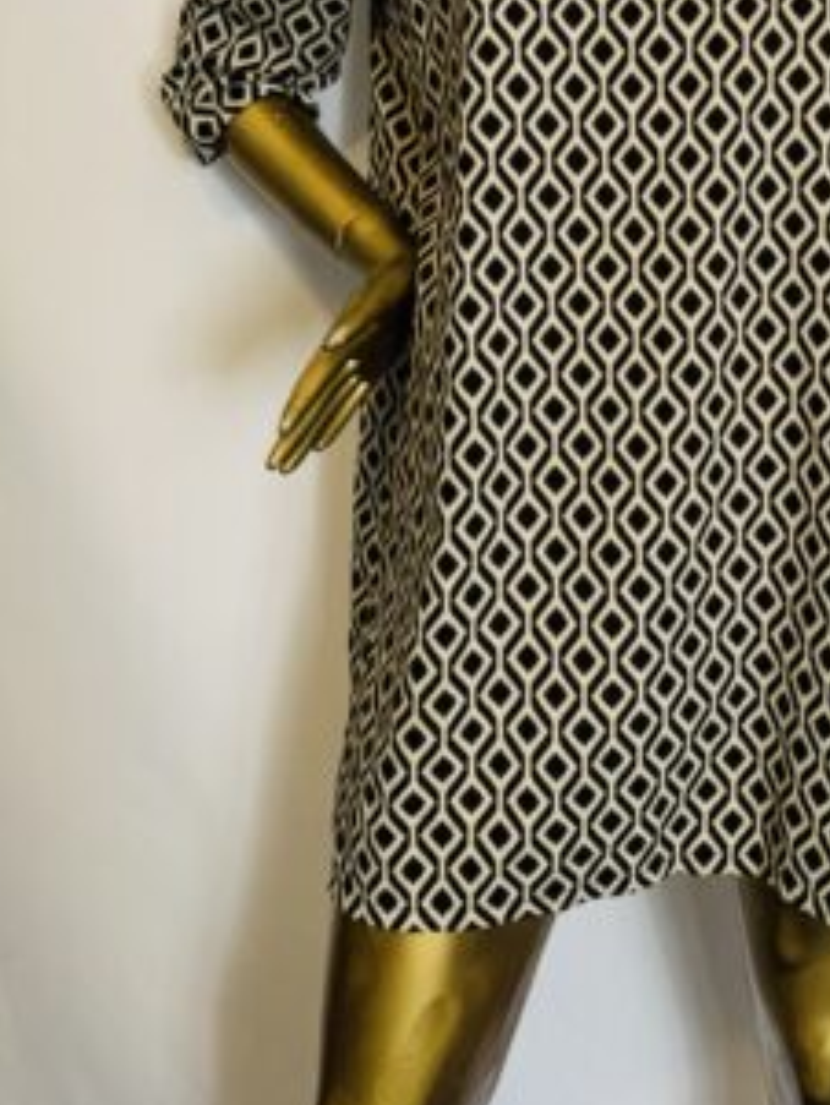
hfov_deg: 31.0
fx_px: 1470
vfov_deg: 39.7
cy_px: 229
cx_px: 613
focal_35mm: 46
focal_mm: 4.25
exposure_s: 1/50
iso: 160
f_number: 1.8
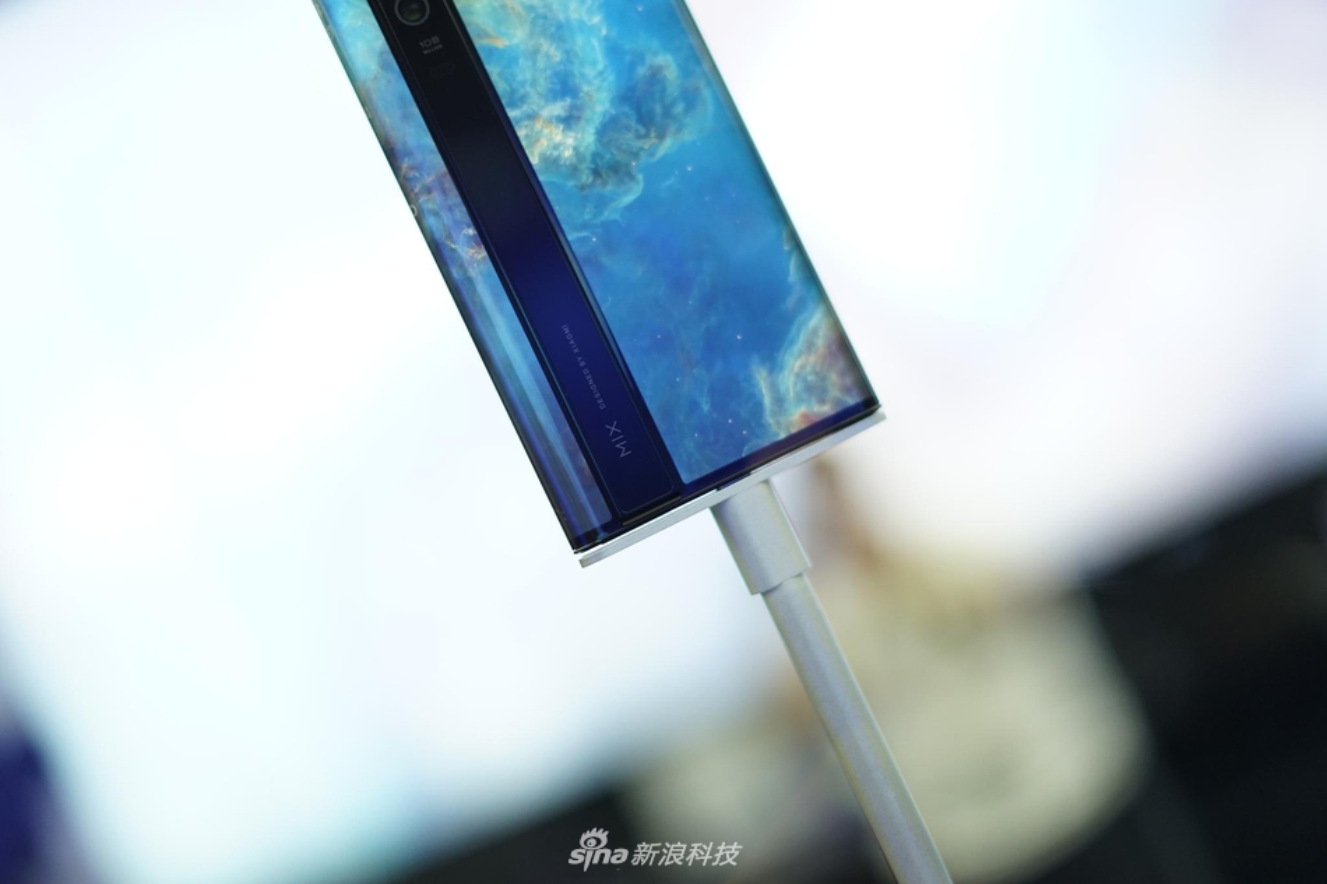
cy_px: 442
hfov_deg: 39.6
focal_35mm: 50
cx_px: 664
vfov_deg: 27.0
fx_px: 1843
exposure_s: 1/800
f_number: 1.8
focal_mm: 50
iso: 800
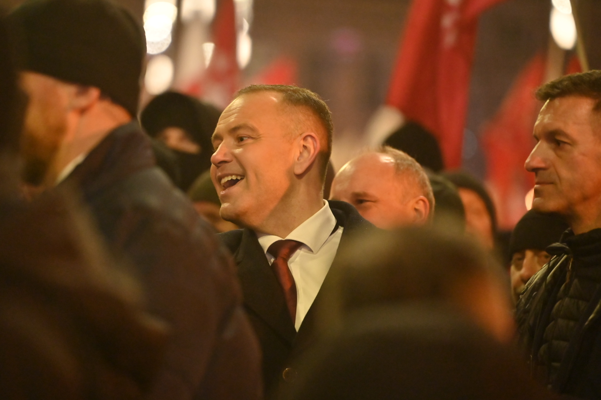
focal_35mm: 202
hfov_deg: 10.2
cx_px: 293
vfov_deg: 6.8
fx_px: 3371
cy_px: 193
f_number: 2.8
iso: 5000
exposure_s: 1/200
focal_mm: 180
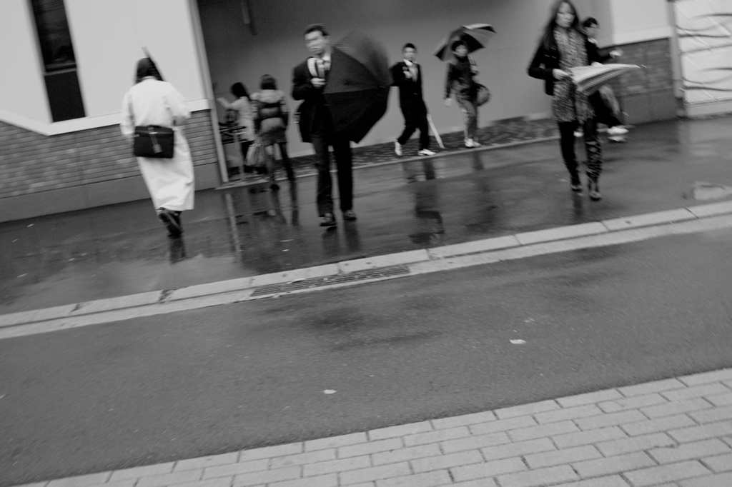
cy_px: 244
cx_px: 366
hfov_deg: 47.4
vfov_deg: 32.6
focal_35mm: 41
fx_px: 833
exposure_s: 1/125
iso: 800
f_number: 4.5
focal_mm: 24.2
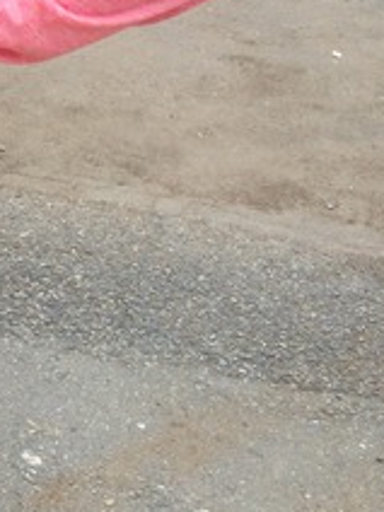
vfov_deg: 20.2
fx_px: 1346
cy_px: -101
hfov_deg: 15.3
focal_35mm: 91
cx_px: -146
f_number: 2.2
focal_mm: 4.15
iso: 32
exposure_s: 1/733
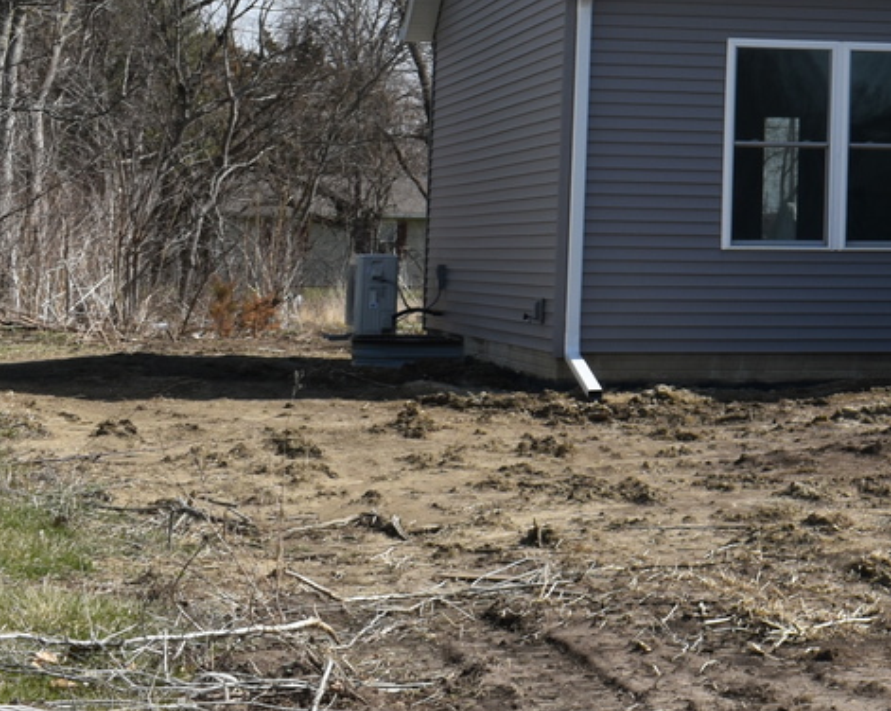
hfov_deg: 14.1
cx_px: 1426
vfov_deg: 11.9
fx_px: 3320
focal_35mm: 126
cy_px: -210
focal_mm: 26
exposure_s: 1/200
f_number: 10
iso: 100
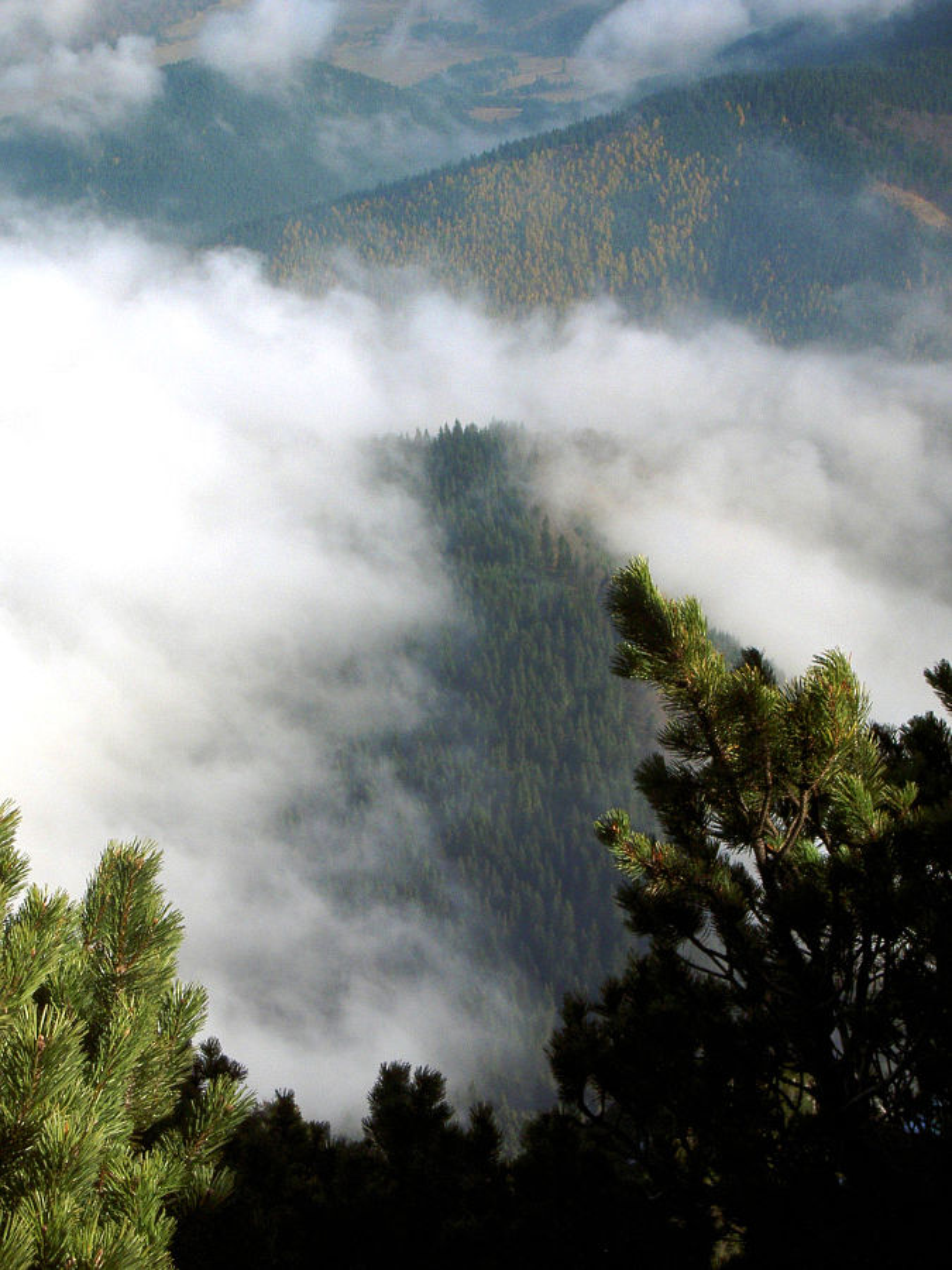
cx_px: 476
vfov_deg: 26.0
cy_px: 635
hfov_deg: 19.6
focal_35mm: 75
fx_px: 2750
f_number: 7.1
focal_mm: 12.4
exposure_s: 1/500
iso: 100
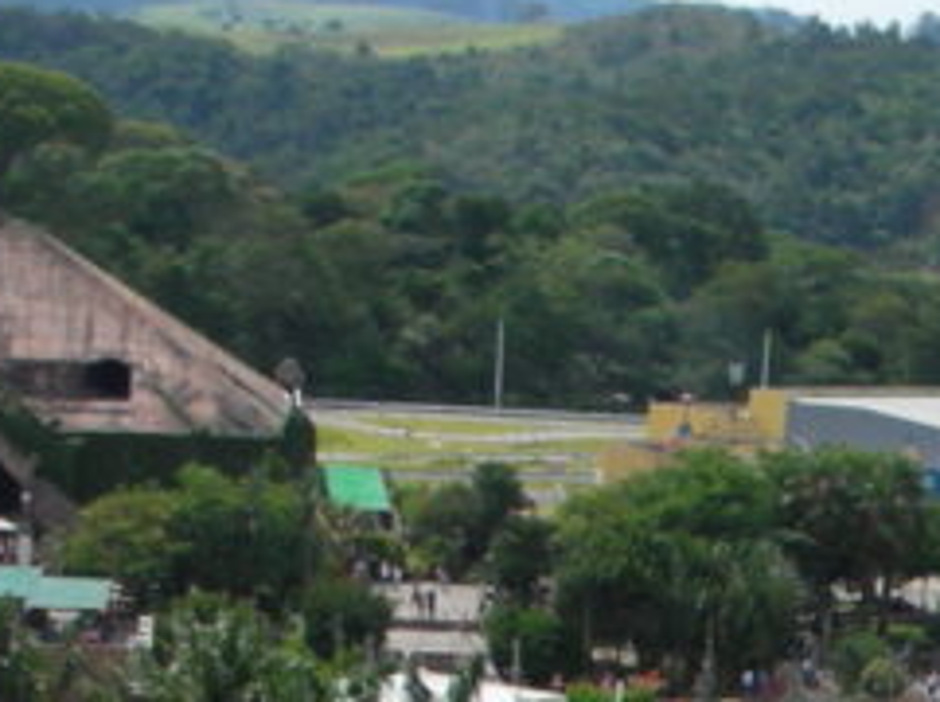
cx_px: 1190
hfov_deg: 12.9
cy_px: 1045
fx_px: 4040
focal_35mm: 149
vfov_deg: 9.7
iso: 50
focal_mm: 5.8
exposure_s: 1/89.7
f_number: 8.5
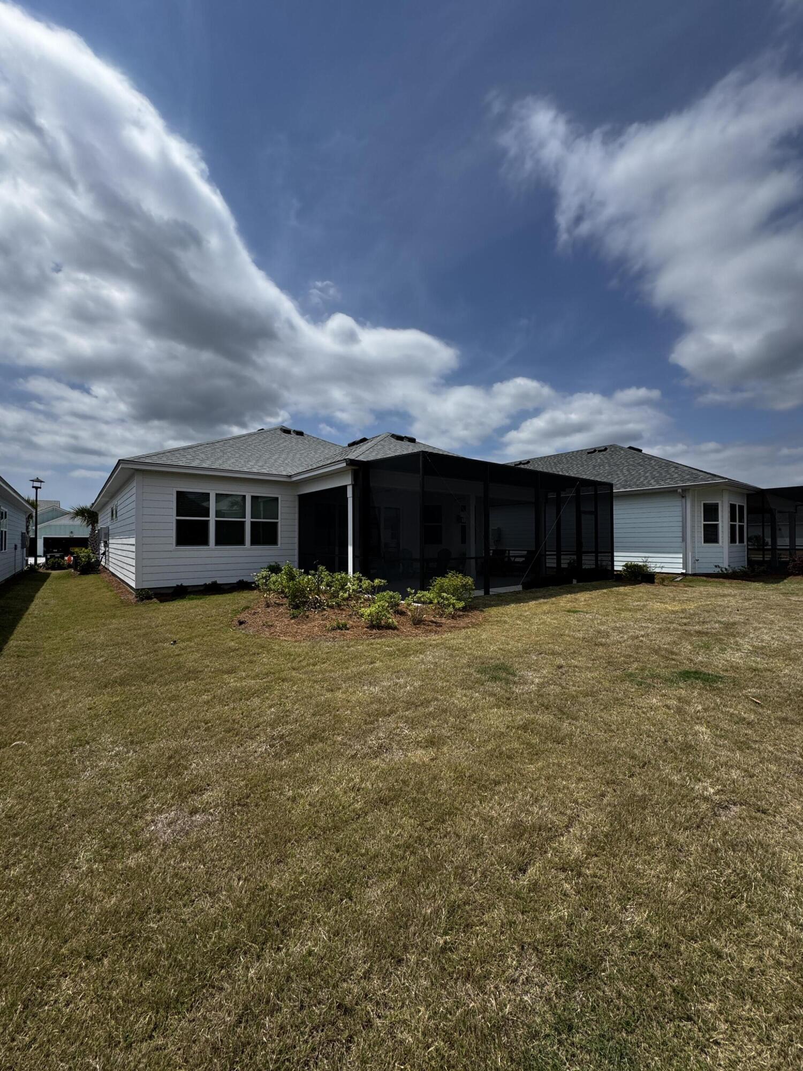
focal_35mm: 14
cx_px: 402
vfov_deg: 102.1
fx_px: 433
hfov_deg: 85.7
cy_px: 536
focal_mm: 2.22
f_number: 2.2
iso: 50
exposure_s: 1/3546
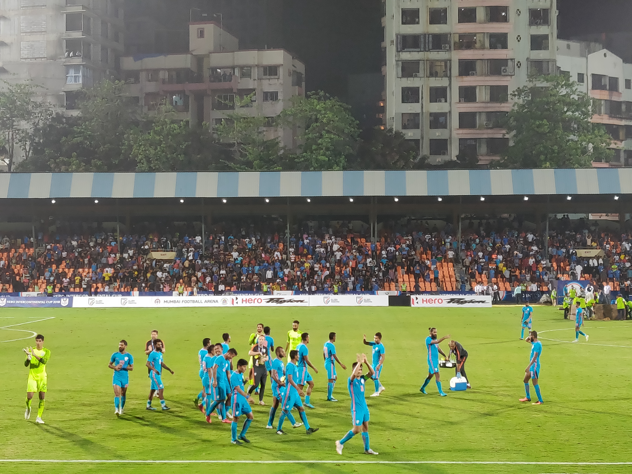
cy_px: 237
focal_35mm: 25
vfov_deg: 54.9
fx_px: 456
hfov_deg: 69.4
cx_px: 316
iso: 320
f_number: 1.7
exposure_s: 1/100
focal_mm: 4.25
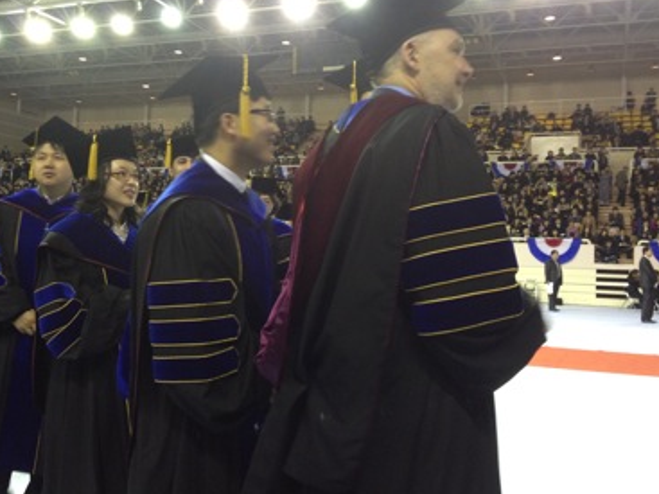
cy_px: 216
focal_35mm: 42
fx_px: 799
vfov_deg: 34.3
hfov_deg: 44.7
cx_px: 287
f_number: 2.4
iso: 100
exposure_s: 1/20
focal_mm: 4.28
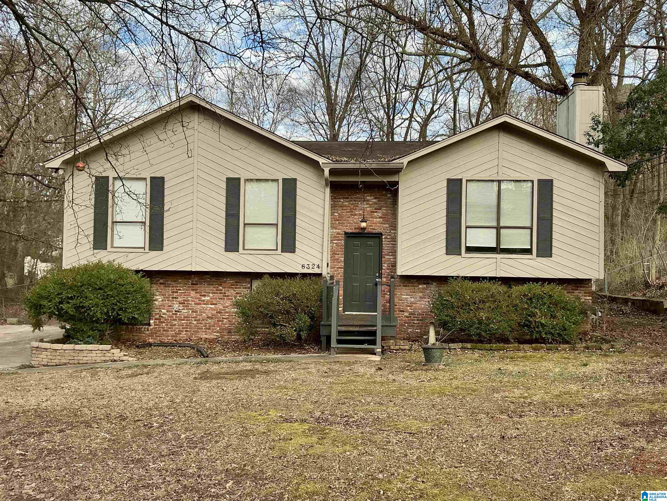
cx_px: 334
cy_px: 250
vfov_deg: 48.2
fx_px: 559
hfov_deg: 61.7
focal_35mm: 29
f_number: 1.8
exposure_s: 1/173
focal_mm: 3
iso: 20
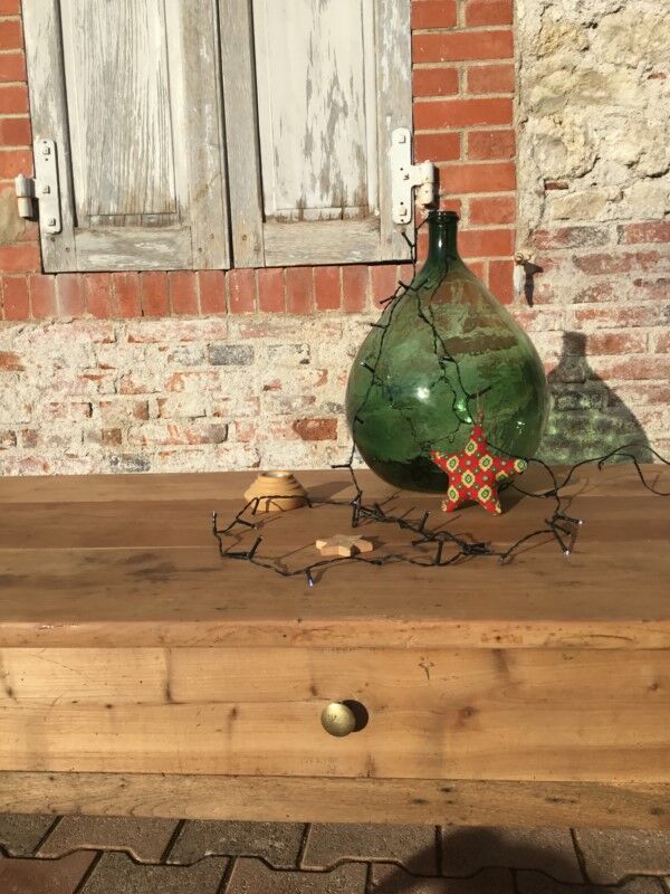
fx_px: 800
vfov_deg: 58.4
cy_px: 447
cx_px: 335
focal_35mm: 31
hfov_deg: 45.4
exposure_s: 1/1773
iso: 25
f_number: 2.4
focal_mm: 3.3
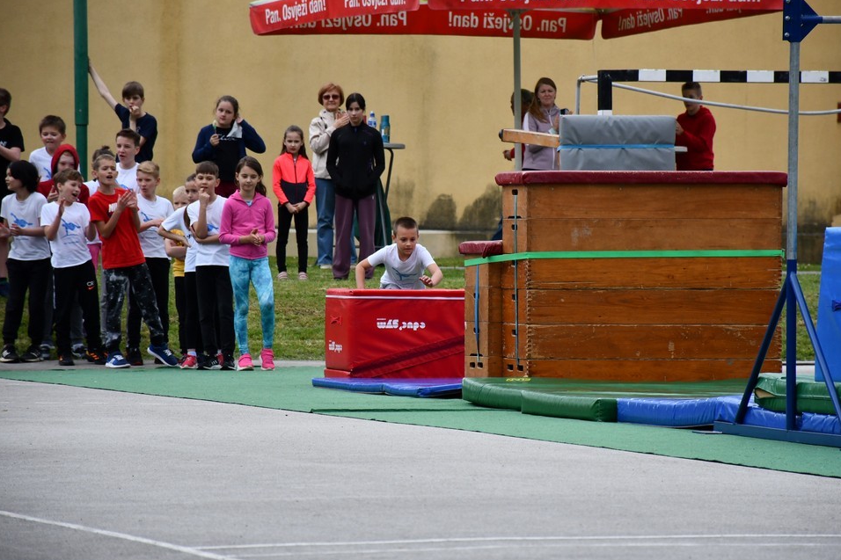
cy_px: 269
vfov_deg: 6.1
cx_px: 442
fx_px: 5255
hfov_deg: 9.1
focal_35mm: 225
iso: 560
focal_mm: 140
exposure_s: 1/1000
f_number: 5.6
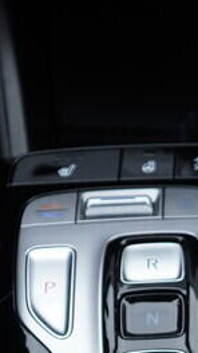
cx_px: 250
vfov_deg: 14.2
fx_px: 1372
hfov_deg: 8.2
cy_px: 410
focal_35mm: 147
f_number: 3.2
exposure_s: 1/50
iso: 125
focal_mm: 24
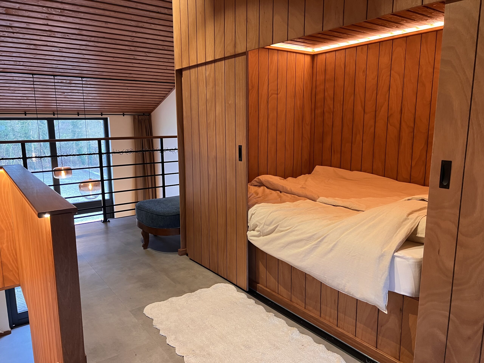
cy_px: 182
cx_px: 242
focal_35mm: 26
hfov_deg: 67.3
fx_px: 364
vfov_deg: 53.1
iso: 250
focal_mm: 5.7
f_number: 1.5
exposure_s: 1/50
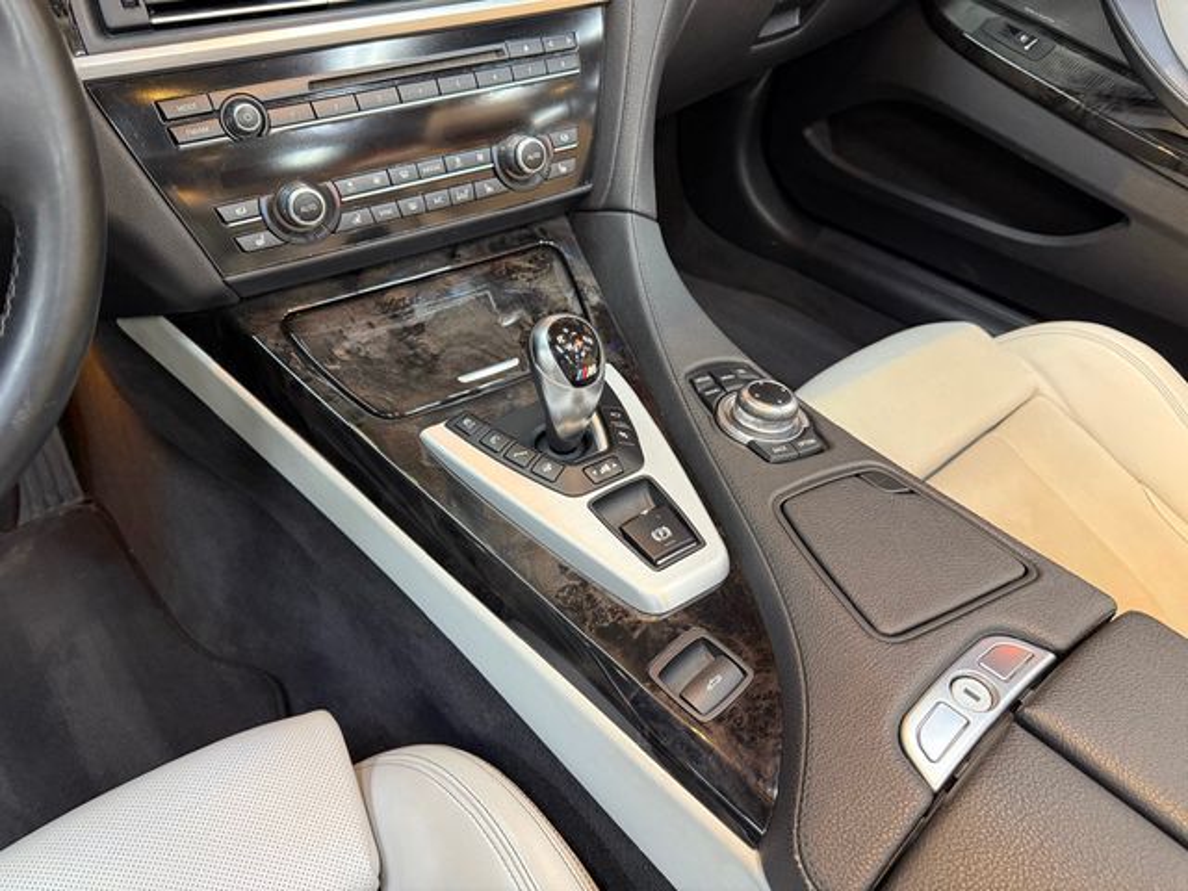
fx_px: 824
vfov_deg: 56.8
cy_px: 446
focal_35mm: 24
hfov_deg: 71.6
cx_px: 594
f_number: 1.78
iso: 400
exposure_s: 1/60
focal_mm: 6.76
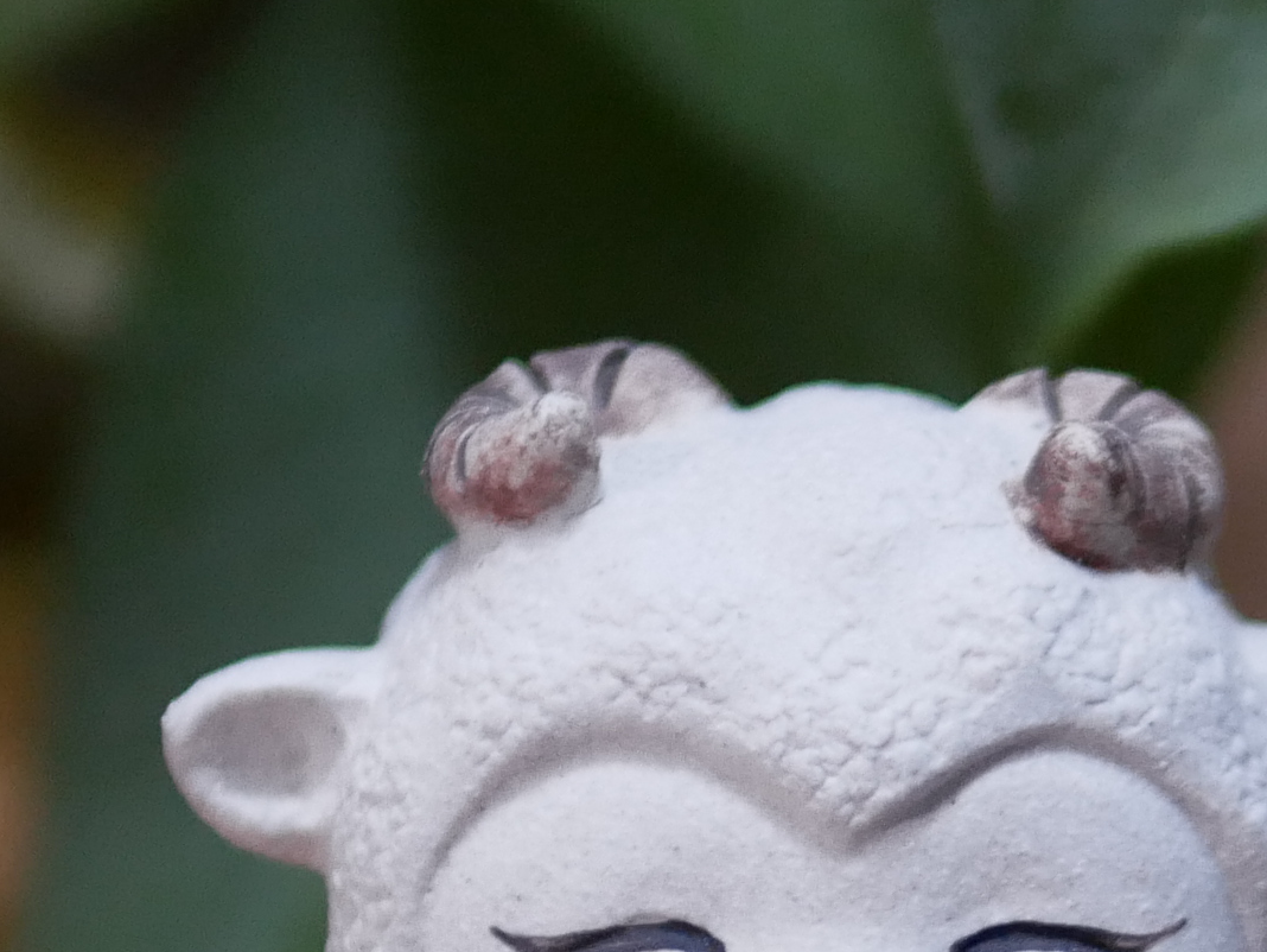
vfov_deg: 6.9
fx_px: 7873
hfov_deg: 9.2
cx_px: 757
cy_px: 1197
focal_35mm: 215
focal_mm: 25
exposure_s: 1/60
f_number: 1.4
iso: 800
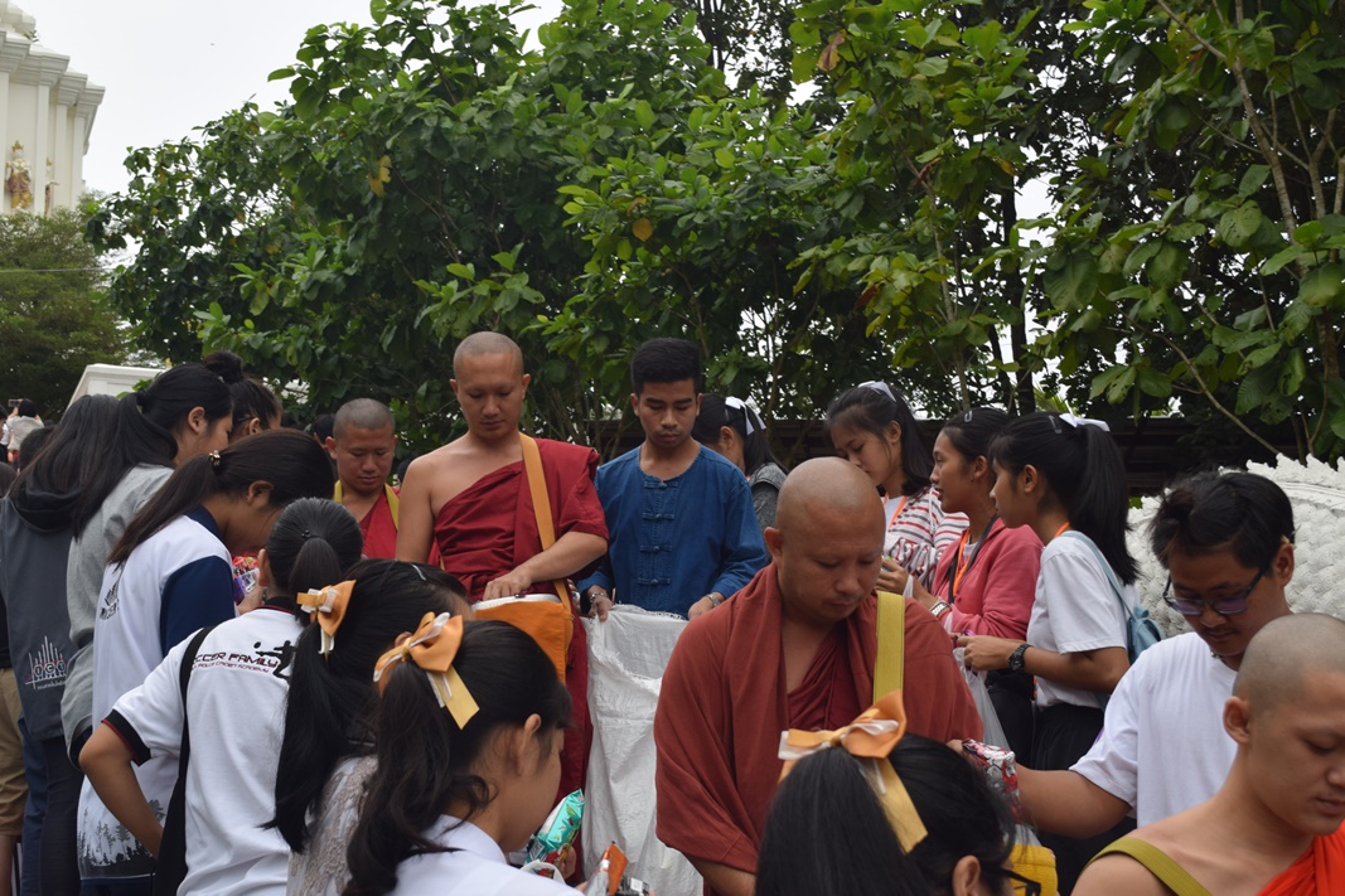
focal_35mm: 54
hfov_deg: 36.8
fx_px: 2017
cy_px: 458
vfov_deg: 25.1
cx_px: 551
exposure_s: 1/200
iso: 400
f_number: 7.1
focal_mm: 30
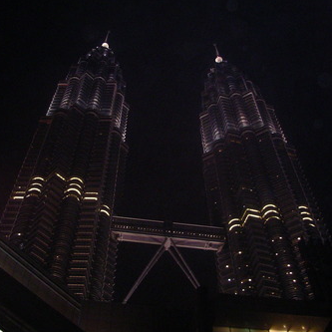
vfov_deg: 38.3
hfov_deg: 38.3
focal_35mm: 44
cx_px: 149
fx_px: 477
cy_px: 166
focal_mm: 5.7
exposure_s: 1/60
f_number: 2.8
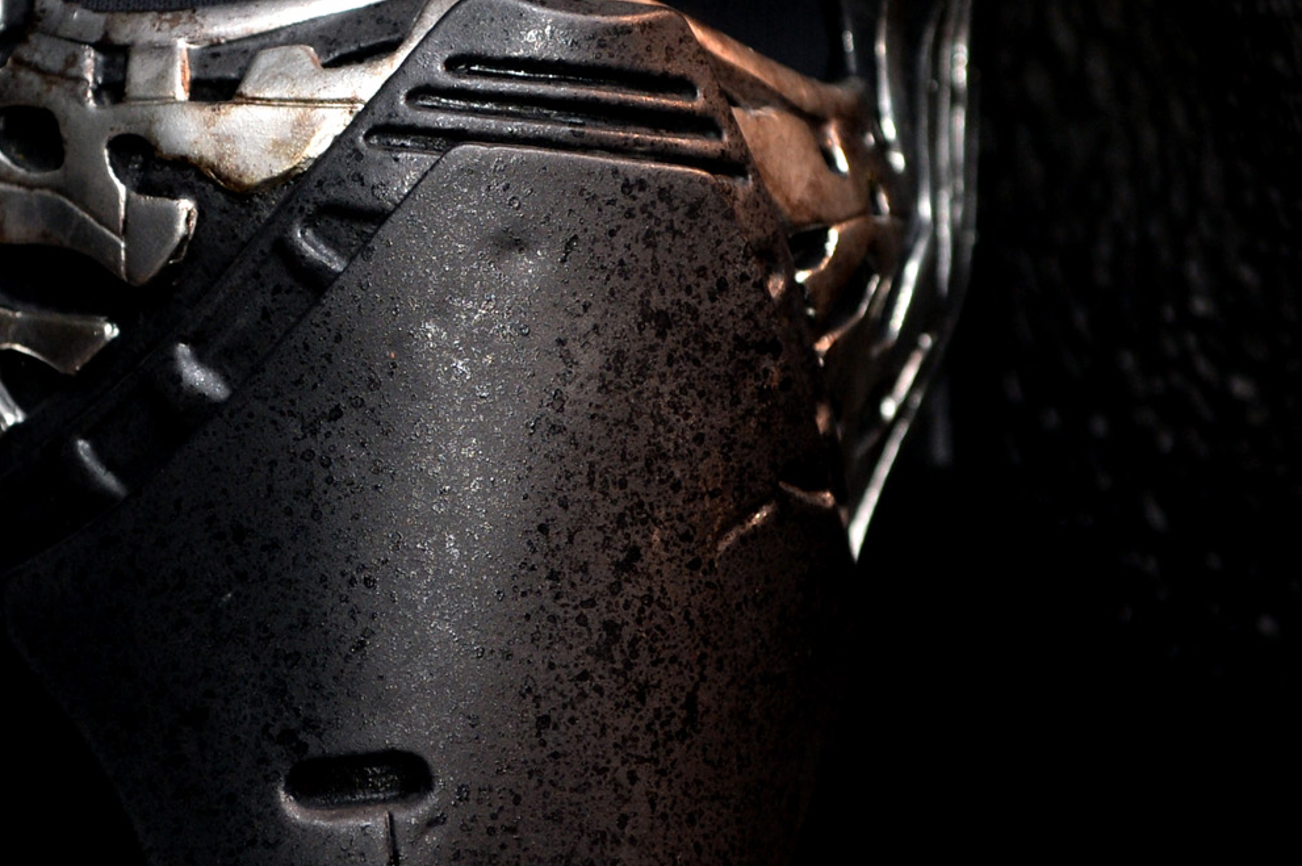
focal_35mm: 212
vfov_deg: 6.5
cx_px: 453
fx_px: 7661
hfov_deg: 9.7
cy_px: 265
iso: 1000
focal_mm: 70
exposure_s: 1/200
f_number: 4
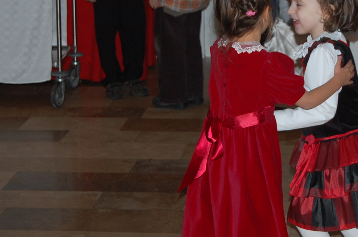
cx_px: 230
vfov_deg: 10.4
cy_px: 118
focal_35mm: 131
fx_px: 1300
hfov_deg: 15.7
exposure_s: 1/60
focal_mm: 42
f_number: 5.3
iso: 400
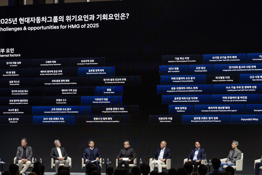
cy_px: 93
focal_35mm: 76
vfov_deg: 17.9
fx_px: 553
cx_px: 128
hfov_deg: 26.7
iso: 1250
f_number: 7.1
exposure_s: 1/200
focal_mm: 70
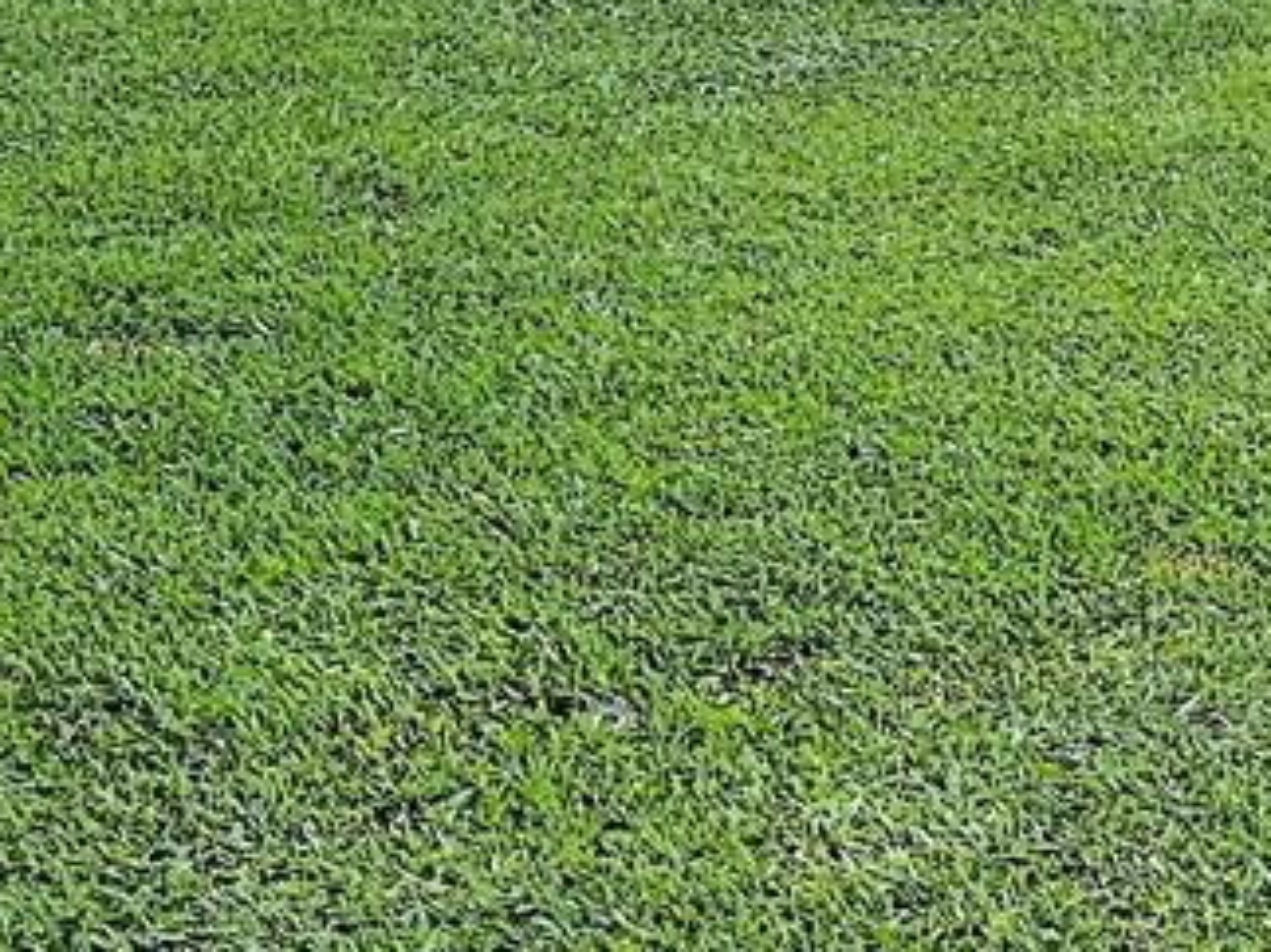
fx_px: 4368
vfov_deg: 12.3
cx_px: 1417
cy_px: -55
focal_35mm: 119
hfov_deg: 16.1
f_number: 1.78
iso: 80
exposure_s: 1/864
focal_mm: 6.86
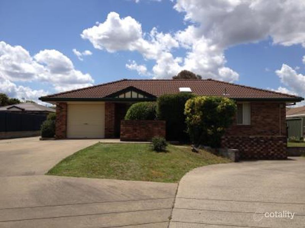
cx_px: 152
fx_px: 308
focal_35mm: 35
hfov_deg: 52.7
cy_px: 114
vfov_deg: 40.7
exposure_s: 1/2404
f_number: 2.4
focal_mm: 4.28
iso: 50
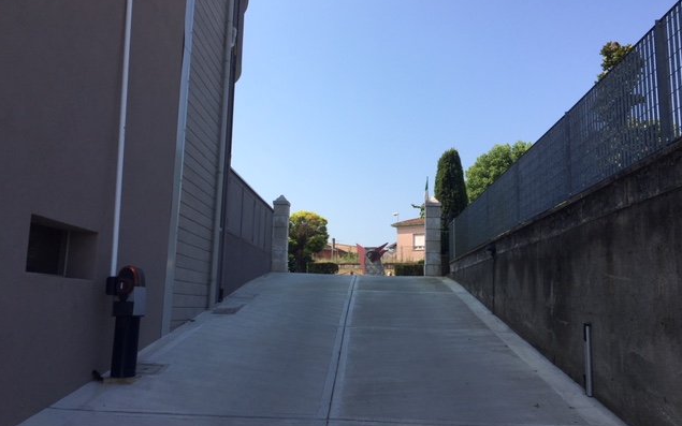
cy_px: 209
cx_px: 339
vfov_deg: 40.6
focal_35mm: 31
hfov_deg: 61.2
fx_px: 576
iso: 25
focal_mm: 4.15
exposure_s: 1/1672
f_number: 2.2
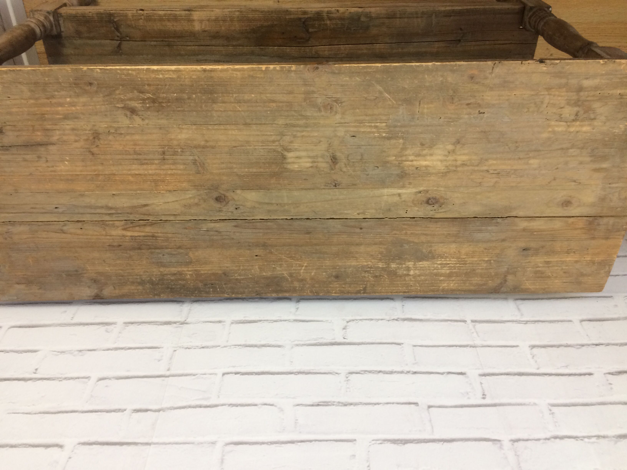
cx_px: 314
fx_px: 525
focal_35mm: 29
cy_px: 235
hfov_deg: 61.7
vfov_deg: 48.2
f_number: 2.2
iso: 64
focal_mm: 4.15
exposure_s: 1/33
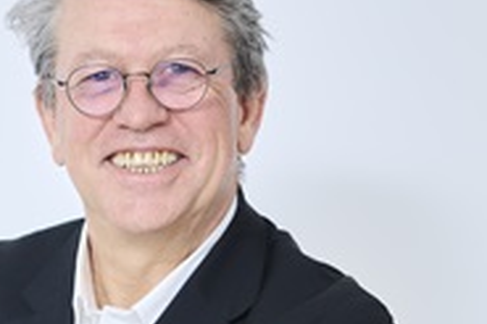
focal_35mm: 321
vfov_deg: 4.3
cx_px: -142
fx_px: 4338
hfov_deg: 6.4
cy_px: 419
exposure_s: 1/160
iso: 200
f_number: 1.8
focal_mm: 85
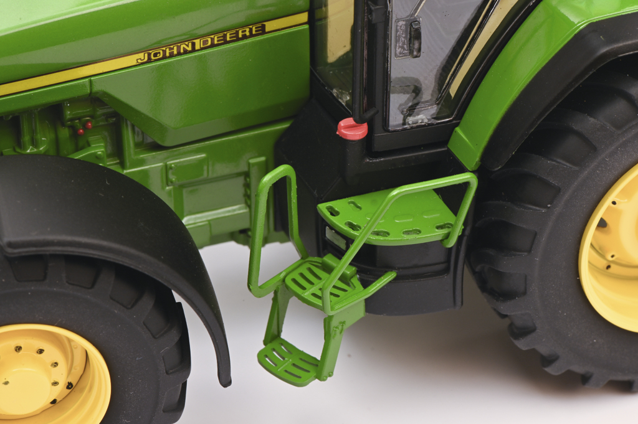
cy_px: 212
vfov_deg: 13.0
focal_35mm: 105
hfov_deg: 19.5
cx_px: 319
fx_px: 1859
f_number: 29
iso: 200
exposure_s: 1/60
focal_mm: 105
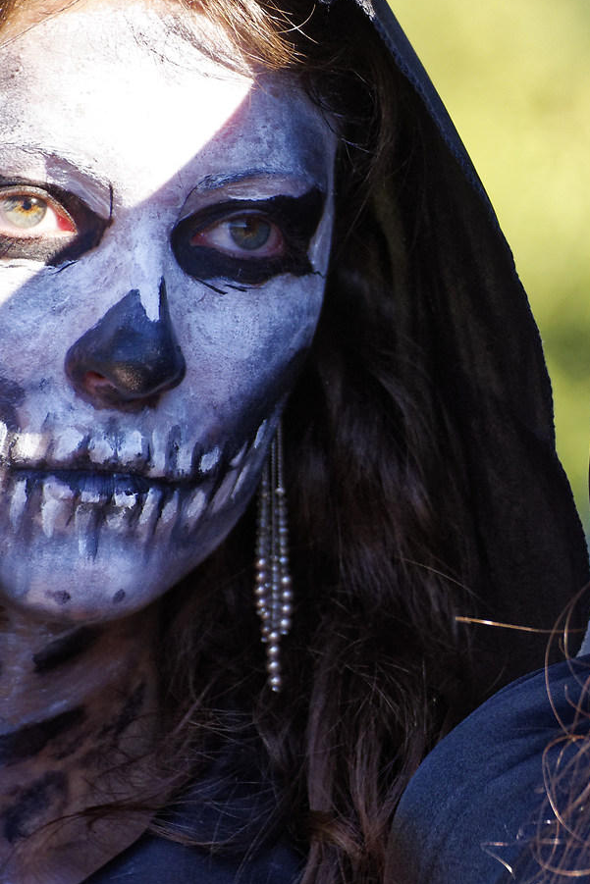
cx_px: 526
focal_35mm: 413
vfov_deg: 5.0
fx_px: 10148
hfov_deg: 3.3
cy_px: 371
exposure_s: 1/500
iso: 400
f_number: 5.6
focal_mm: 155
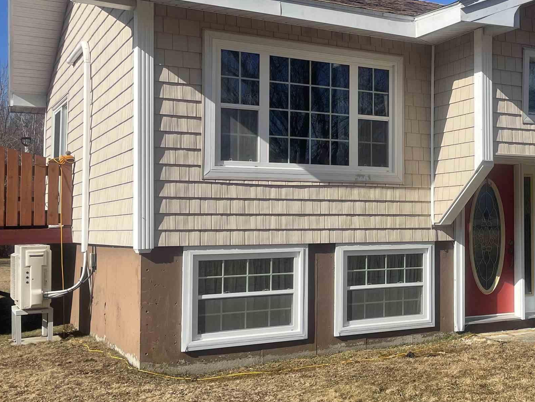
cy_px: 197
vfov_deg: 29.1
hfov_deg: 36.1
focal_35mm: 50
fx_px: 773
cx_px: 470
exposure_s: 1/3205
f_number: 1.6
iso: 32
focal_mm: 4.2
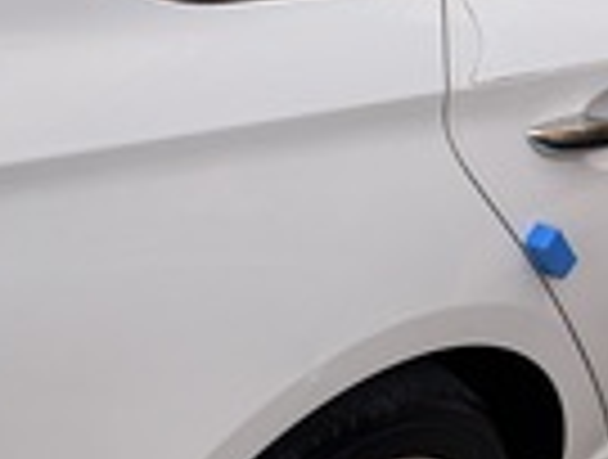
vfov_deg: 18.3
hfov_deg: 24.0
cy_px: 245
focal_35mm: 81
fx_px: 1426
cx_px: 250
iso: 80
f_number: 1.78
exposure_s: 1/1215
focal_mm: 6.76
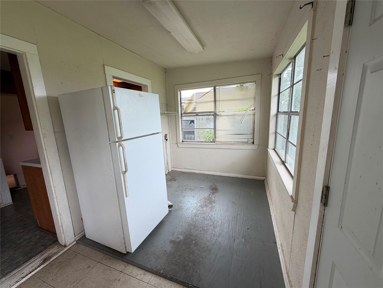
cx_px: 192
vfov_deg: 85.7
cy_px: 144
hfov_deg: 102.1
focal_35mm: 14
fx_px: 155
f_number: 2.2
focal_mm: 2.22
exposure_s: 1/121
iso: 64
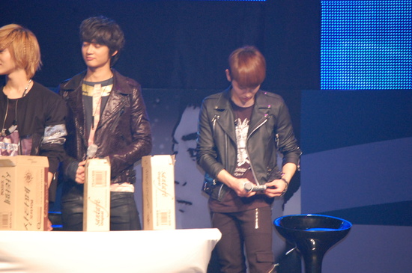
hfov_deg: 6.9
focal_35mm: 300
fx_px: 3428
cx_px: 206
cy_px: 136
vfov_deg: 4.6
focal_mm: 200
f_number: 5.6
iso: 1600
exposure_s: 1/60
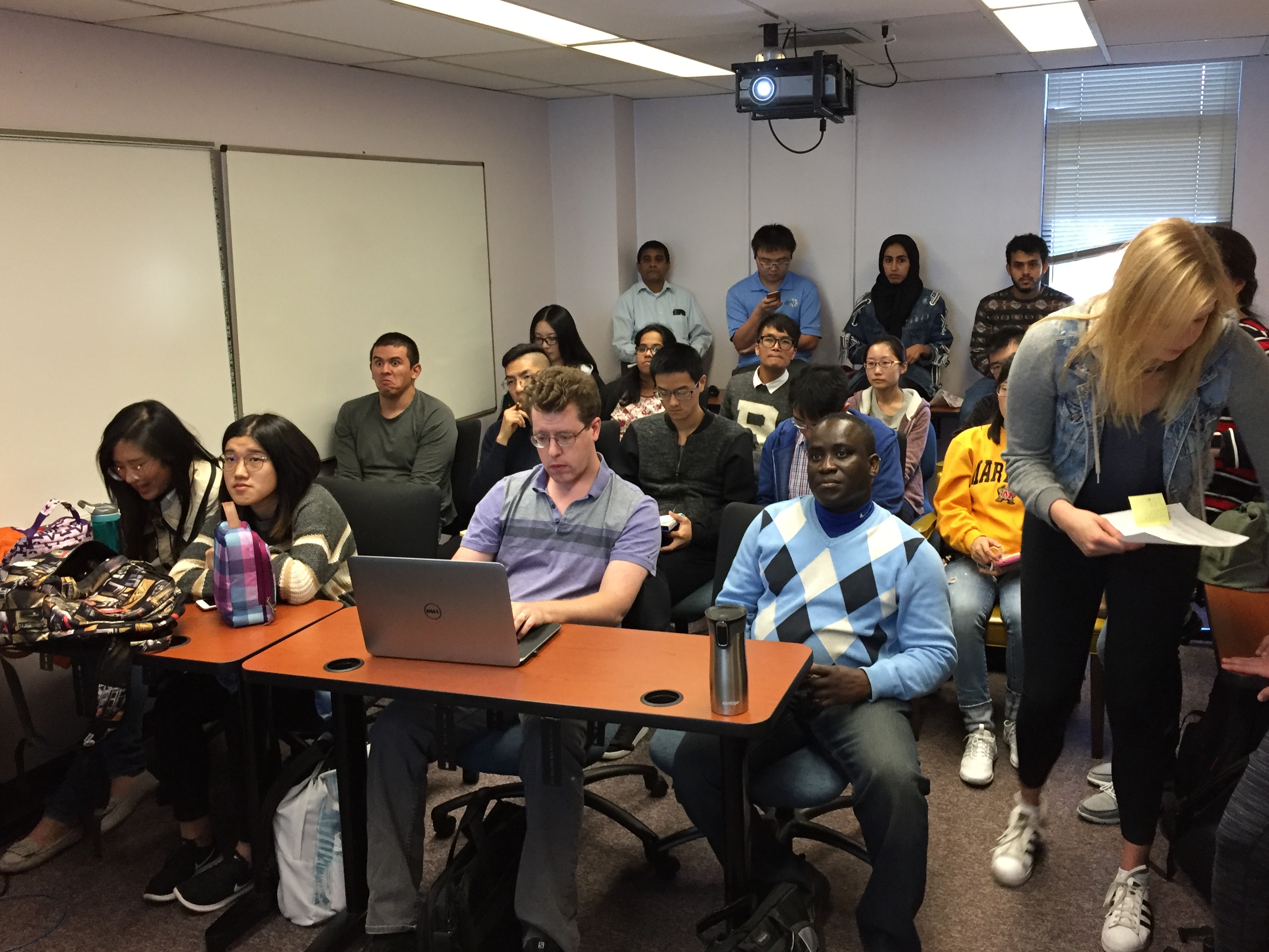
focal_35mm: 32
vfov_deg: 44.1
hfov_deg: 56.8
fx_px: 1173
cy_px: 440
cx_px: 659
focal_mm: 4.15
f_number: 2.2
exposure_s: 1/30
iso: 160
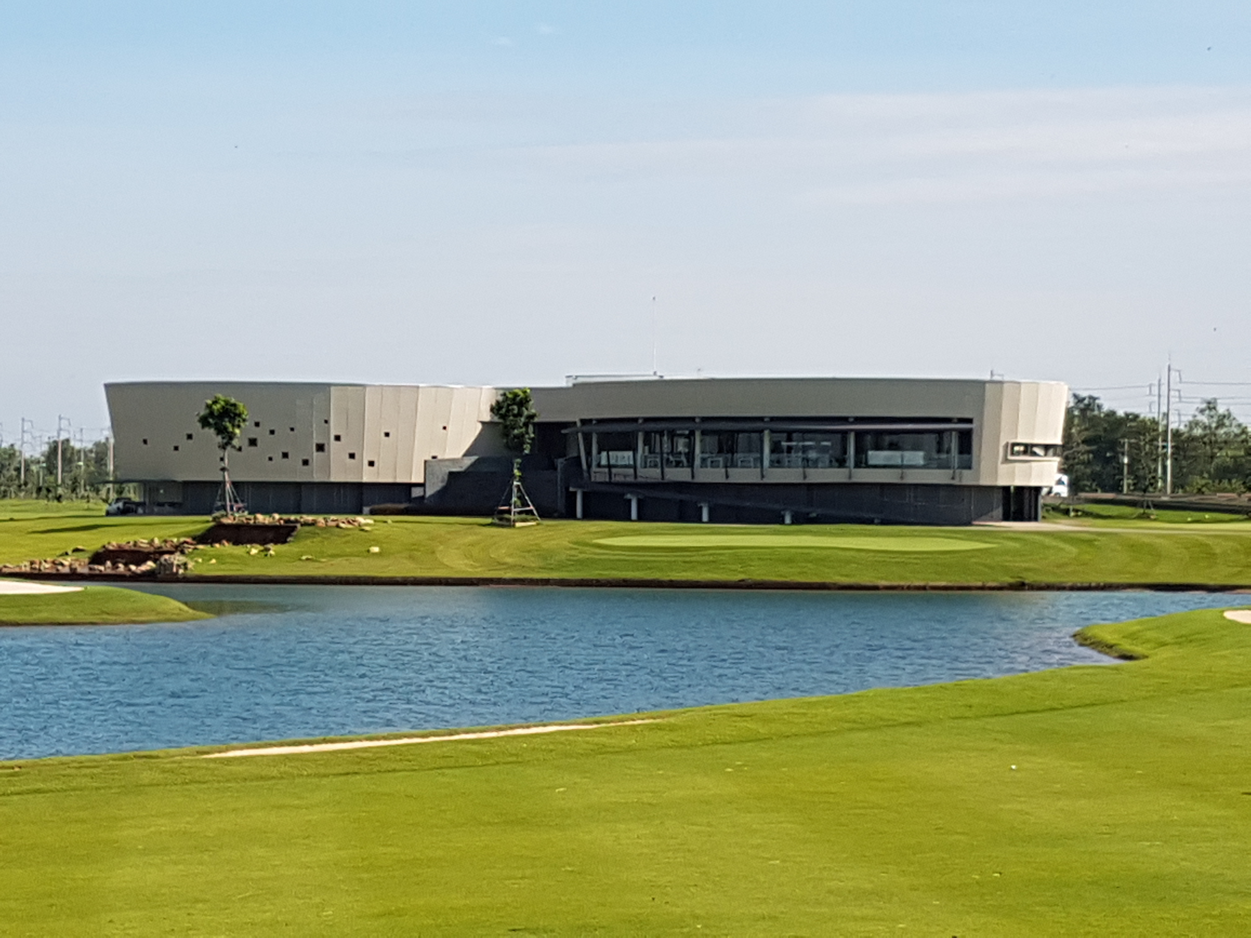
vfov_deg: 53.1
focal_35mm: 26
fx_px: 940
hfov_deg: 67.3
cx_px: 626
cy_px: 469
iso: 40
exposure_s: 1/2408
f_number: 1.7
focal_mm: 4.2
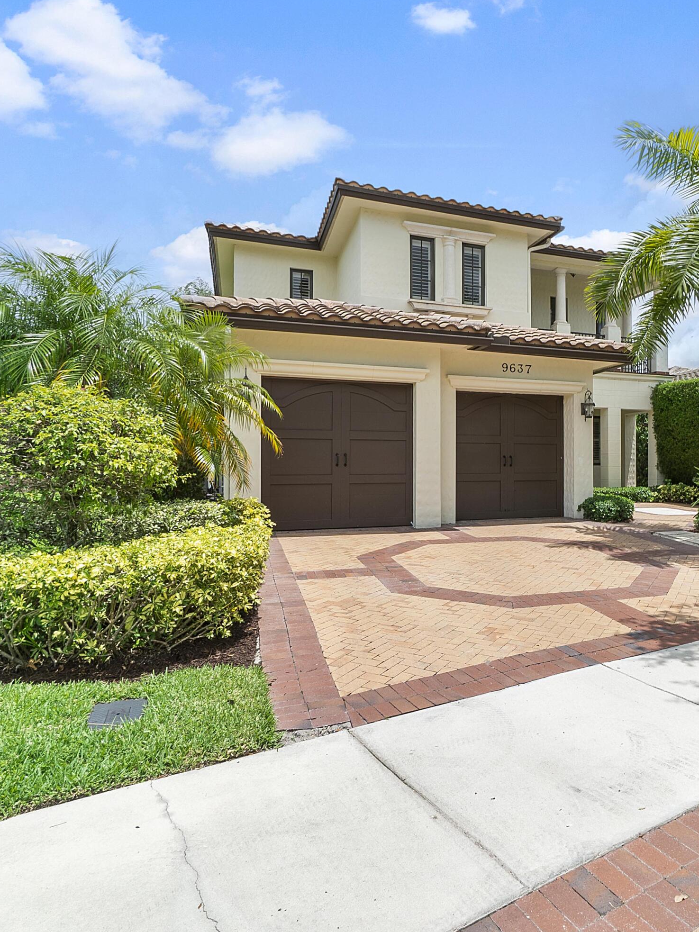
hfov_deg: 58.4
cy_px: 460
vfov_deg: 76.4
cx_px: 510
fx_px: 592
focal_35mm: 22
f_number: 11
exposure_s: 1/160
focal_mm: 10
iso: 100
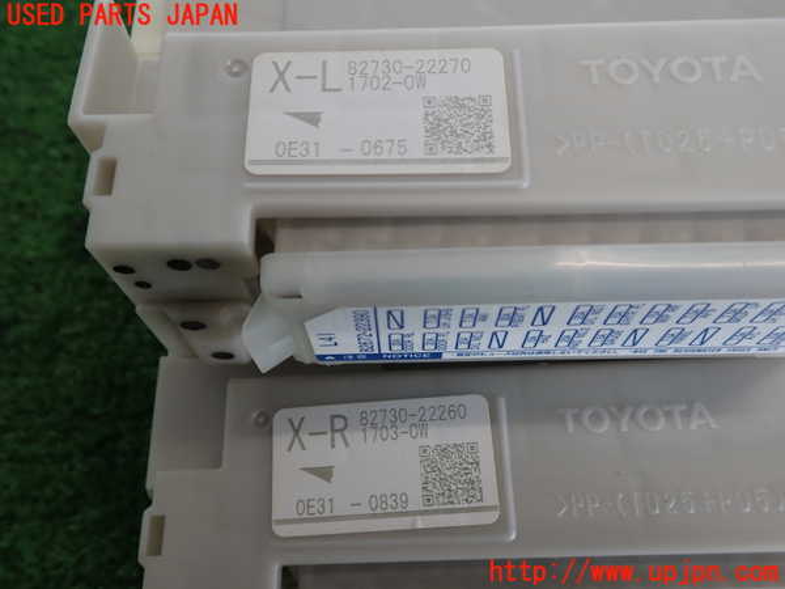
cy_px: 294
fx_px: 726
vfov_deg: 44.2
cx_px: 392
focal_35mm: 32
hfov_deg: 56.8
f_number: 2.4
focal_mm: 5.79
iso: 160
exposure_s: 1/60
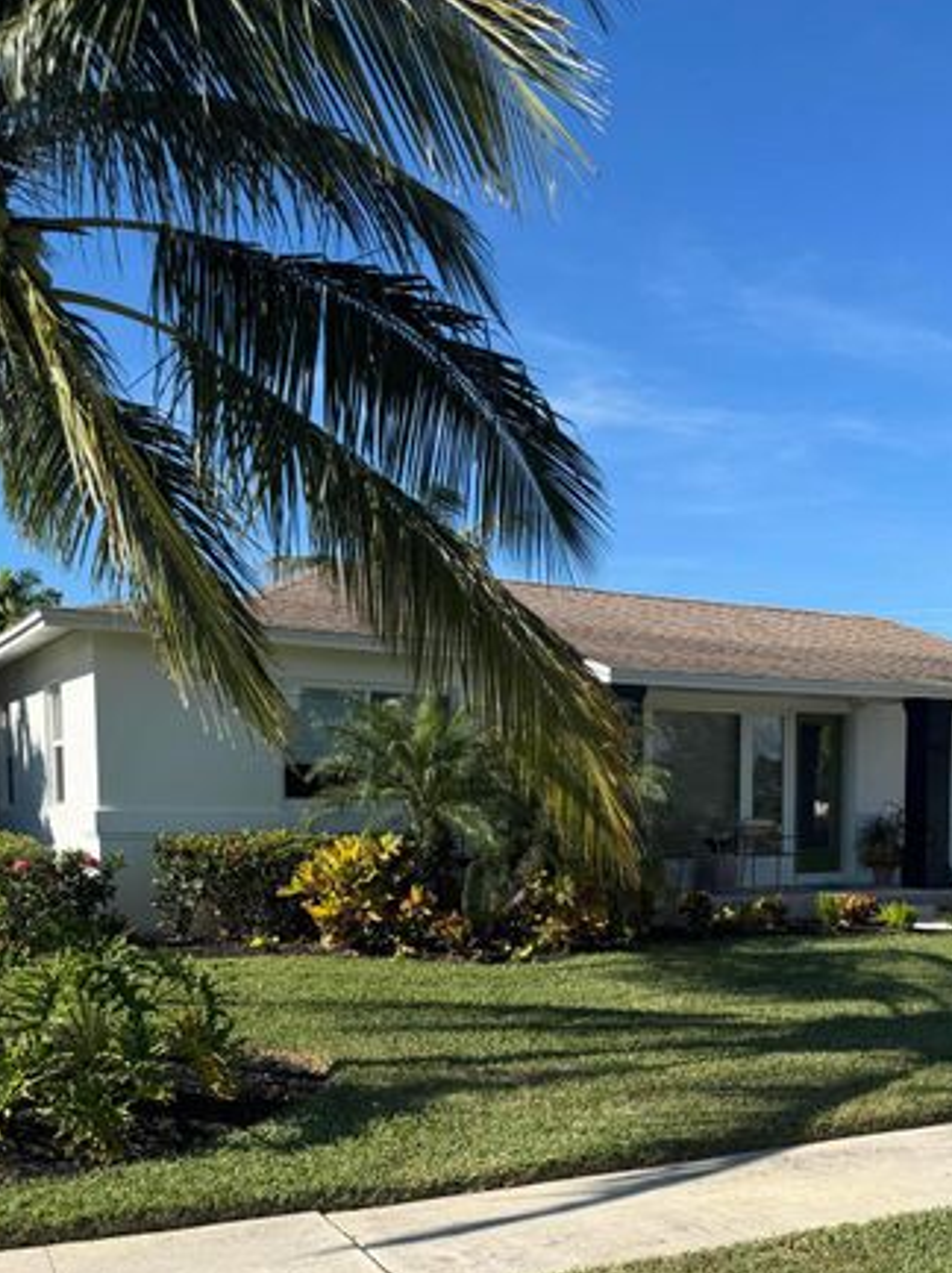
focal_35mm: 37
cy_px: 907
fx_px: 1359
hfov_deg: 38.0
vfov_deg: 48.8
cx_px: 670
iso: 80
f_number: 1.78
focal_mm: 6.76
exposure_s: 1/3597
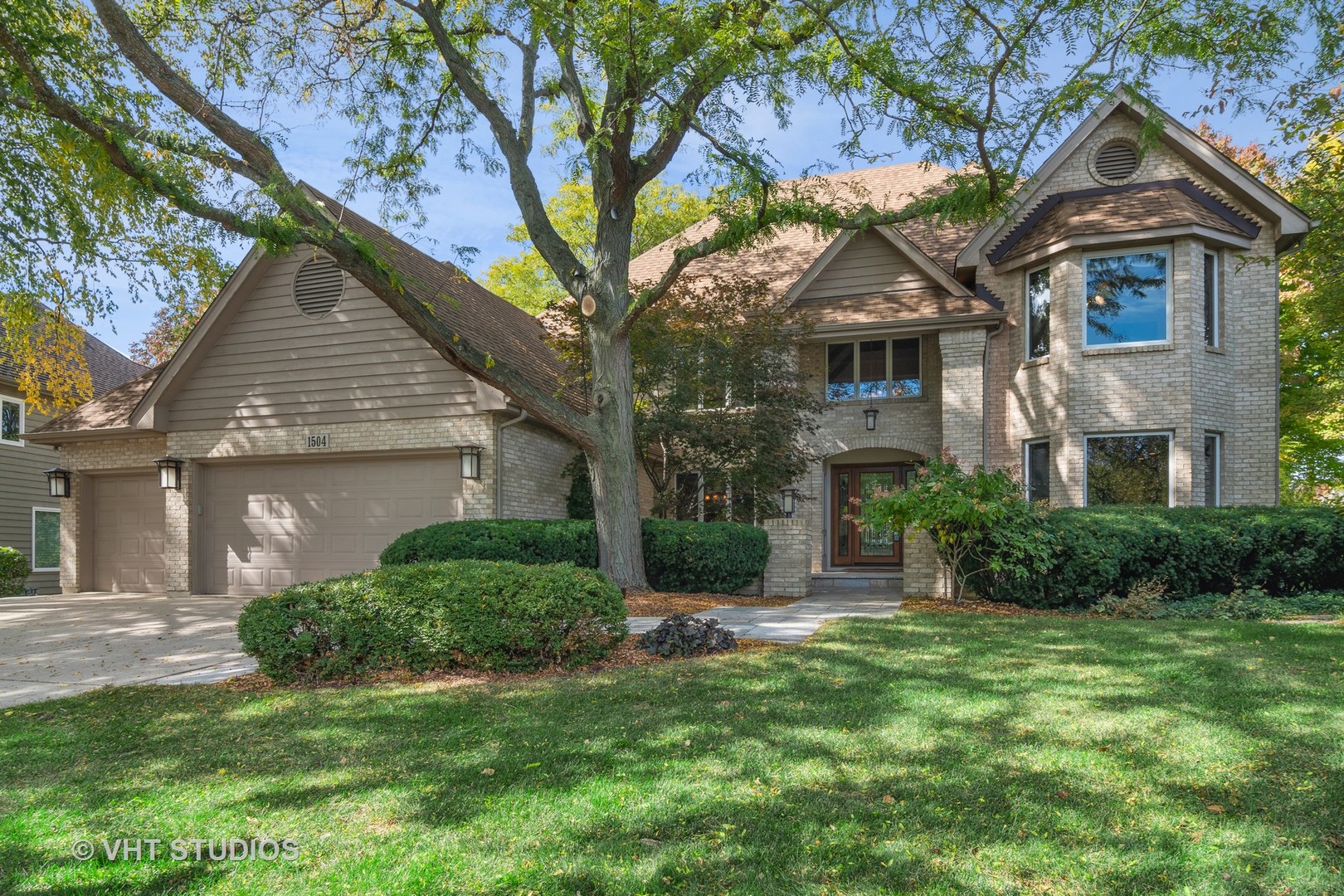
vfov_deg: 59.5
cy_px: 448
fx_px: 784
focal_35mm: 21
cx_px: 672
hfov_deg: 81.2
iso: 100
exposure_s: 1/60
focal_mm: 14
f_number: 9
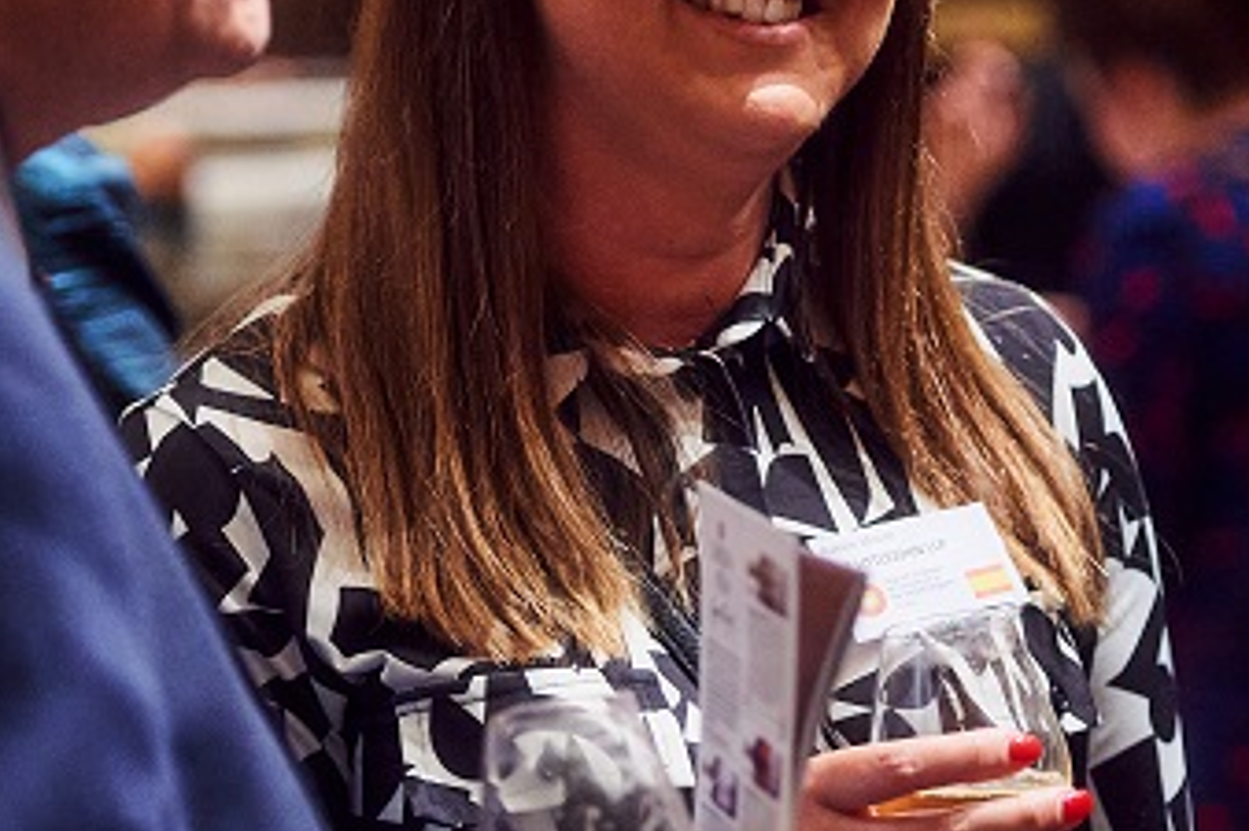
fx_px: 5513
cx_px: 761
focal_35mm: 159
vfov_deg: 8.6
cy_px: 212
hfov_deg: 12.9
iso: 2000
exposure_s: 1/250
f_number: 2.8
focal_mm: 70
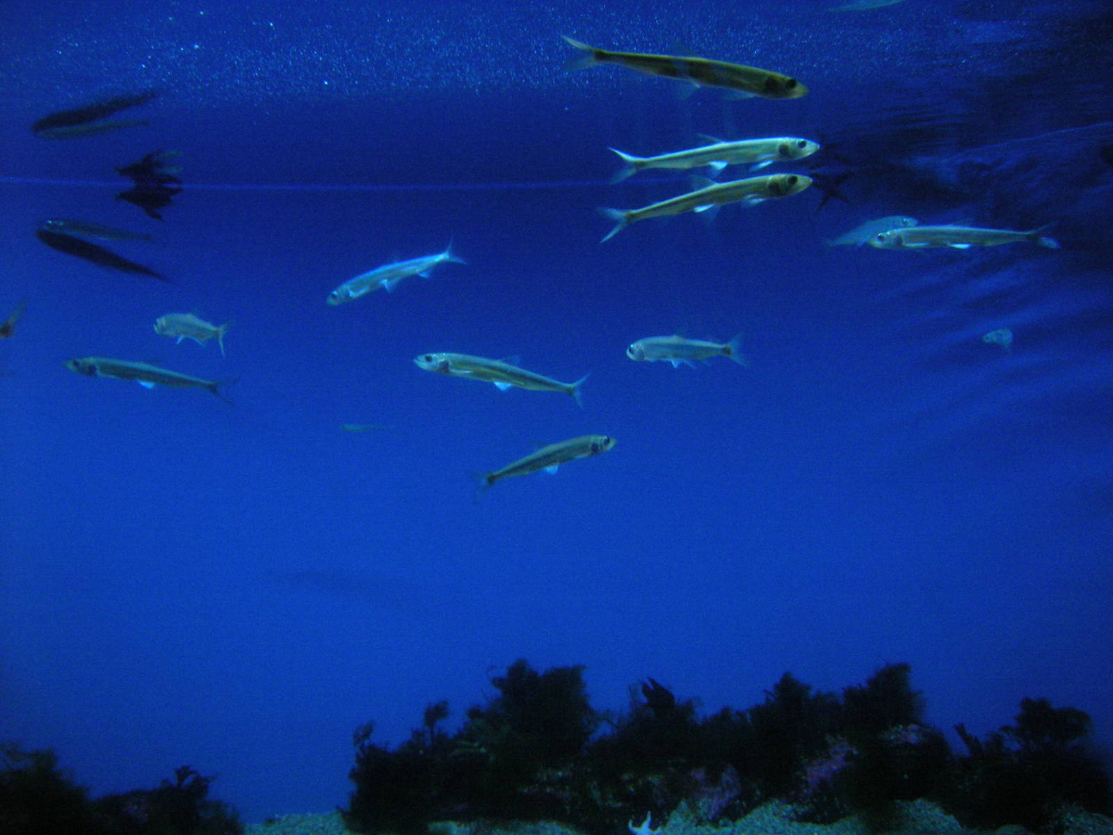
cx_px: 556
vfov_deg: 41.8
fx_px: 1093
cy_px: 418
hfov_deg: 54.0
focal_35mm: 34
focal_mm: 5.7
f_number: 2.9
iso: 200
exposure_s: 1/60
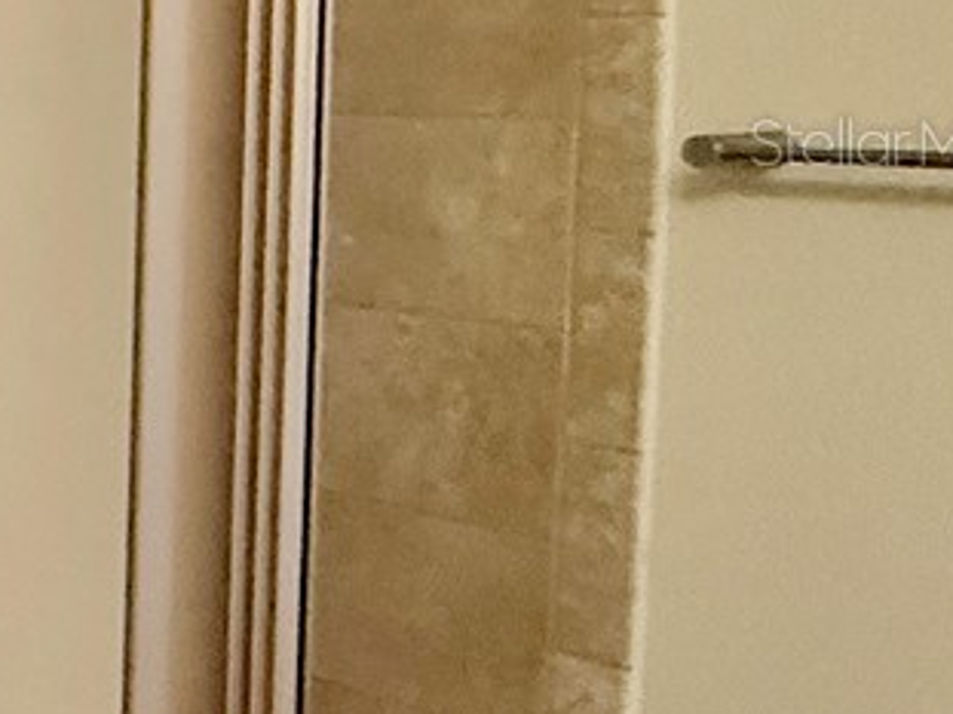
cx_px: -1413
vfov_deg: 20.2
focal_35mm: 72
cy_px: 141
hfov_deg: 14.6
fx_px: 1981
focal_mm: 2.22
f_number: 2.2
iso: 400
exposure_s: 1/60
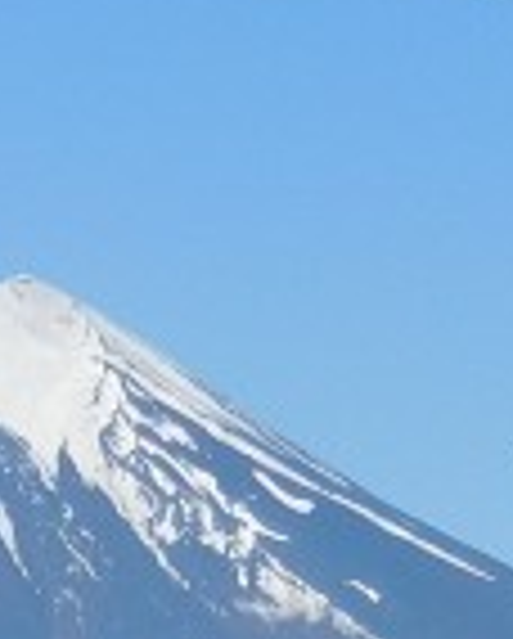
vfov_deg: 5.2
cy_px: 1300
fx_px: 6931
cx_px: -36
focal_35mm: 366
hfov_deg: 4.2
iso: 125
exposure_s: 1/1000
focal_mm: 9.4
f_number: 4.3
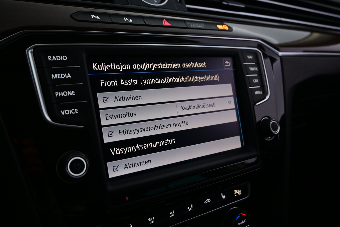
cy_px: 114
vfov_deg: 41.7
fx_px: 297
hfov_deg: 59.5
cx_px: 170
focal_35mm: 32
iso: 720
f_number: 4
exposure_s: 1/30
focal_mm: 21
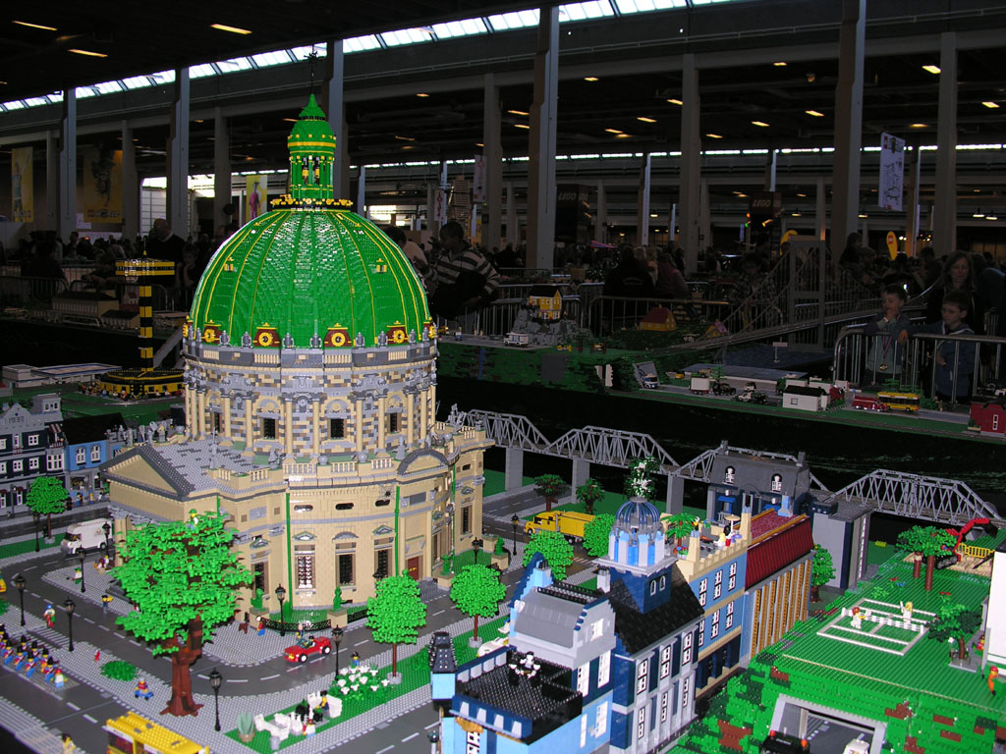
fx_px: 1017
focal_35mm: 35
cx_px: 503
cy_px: 377
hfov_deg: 52.6
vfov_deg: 40.7
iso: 50
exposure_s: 1/60.1
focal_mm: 8.9
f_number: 2.8
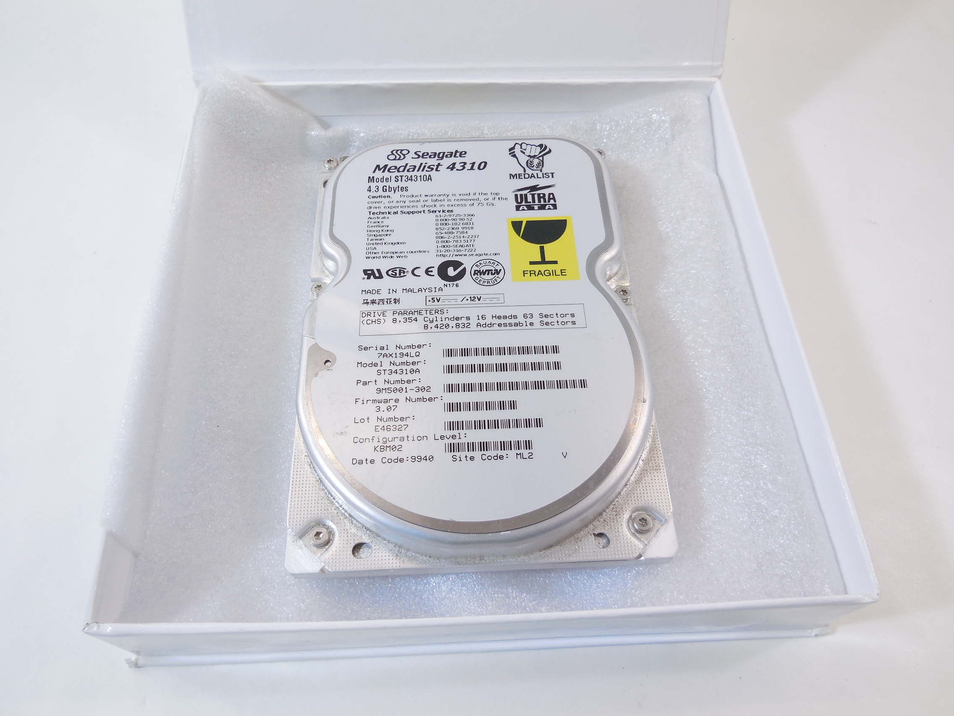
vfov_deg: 54.9
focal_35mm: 25
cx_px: 477
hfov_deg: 69.4
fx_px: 689
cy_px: 358
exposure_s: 1/60
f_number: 3.1
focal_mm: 4.5
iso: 125
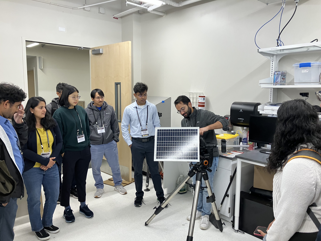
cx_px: 160
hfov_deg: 63.4
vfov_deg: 49.7
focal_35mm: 28
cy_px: 120
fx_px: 260
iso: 80
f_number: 1.8
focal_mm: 3.99
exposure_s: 1/64
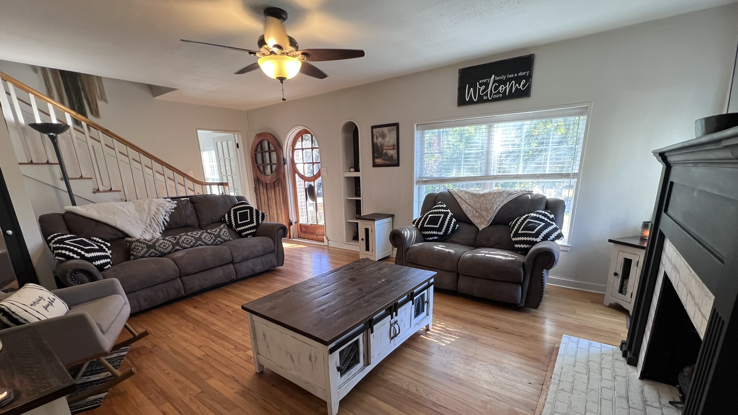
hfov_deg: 103.0
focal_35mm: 15
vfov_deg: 69.4
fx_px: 294
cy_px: 260
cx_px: 377
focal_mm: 1.57
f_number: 1.8
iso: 250
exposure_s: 1/120
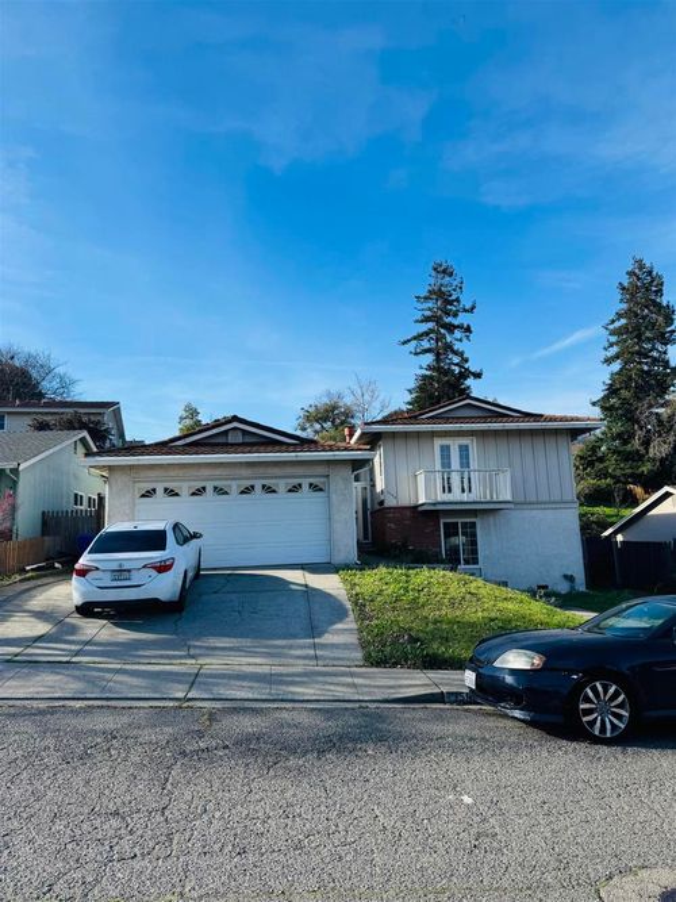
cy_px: 451
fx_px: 625
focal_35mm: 24
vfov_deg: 71.6
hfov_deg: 56.8
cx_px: 338
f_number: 1.78
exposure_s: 1/3096
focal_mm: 6.76
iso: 80
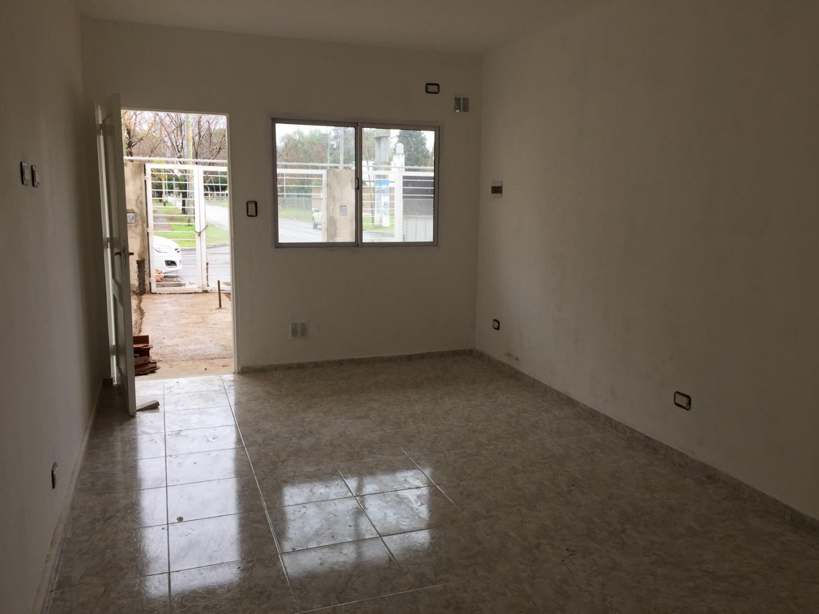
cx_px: 410
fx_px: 686
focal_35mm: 29
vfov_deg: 48.2
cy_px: 307
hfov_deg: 61.7
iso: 32
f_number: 2.2
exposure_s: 1/107
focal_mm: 4.15
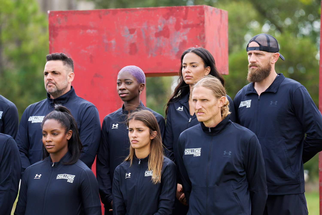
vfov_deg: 6.9
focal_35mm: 200
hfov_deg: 10.3
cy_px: 108
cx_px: 161
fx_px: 1789
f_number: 4.5
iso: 250
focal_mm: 200
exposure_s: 1/500
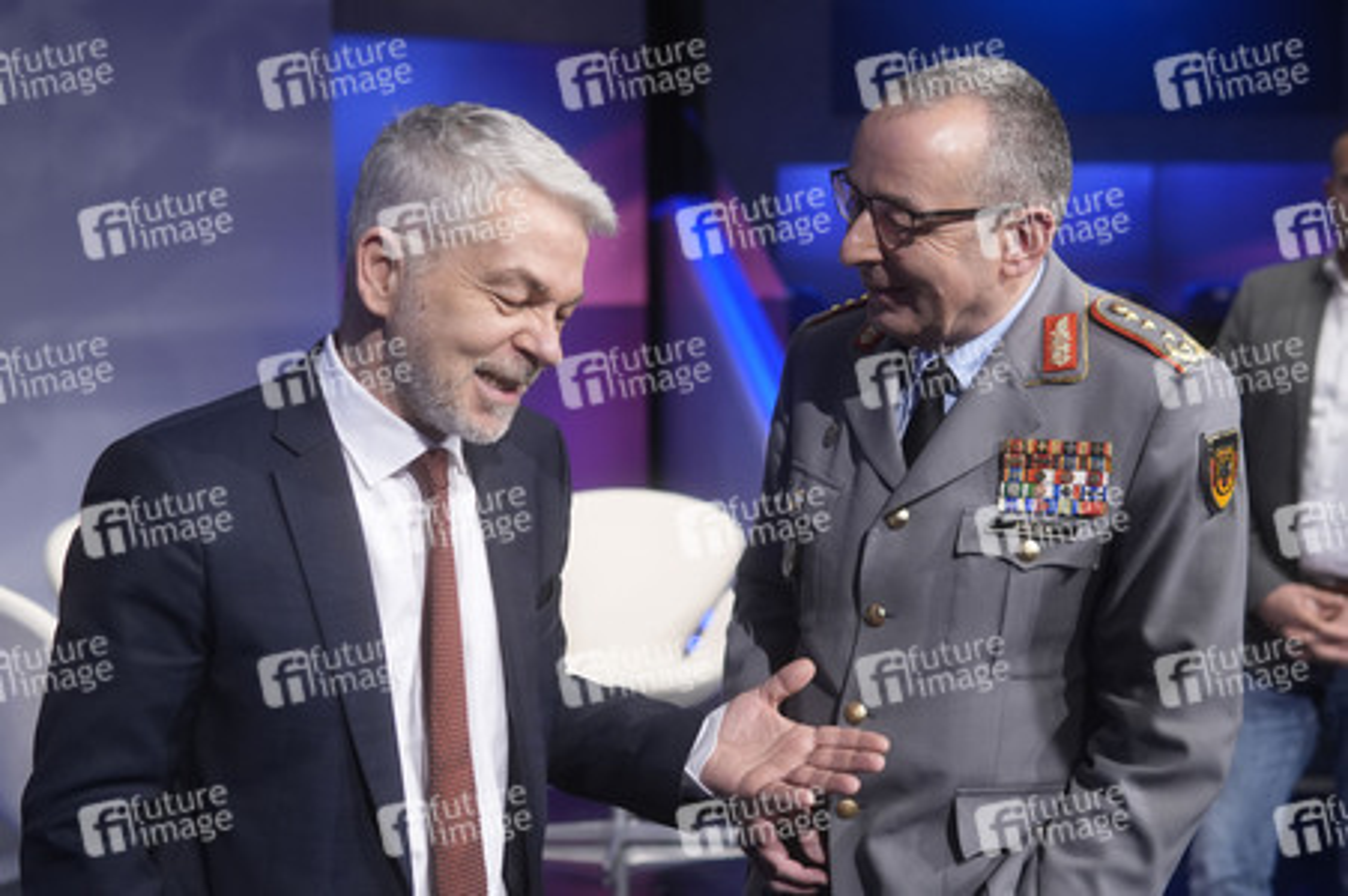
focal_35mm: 45
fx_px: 1684
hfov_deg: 43.6
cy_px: 448
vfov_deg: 29.8
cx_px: 674
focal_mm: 30
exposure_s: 1/160
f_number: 2.2
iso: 640
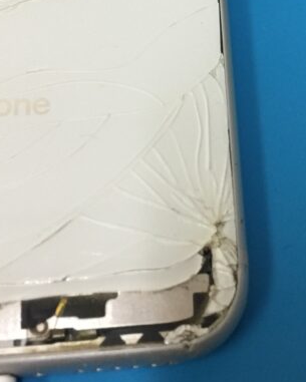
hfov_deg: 19.9
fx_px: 860
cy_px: 3
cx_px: 265
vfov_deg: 24.0
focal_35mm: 76
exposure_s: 1/33
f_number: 2.2
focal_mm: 4.15
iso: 64
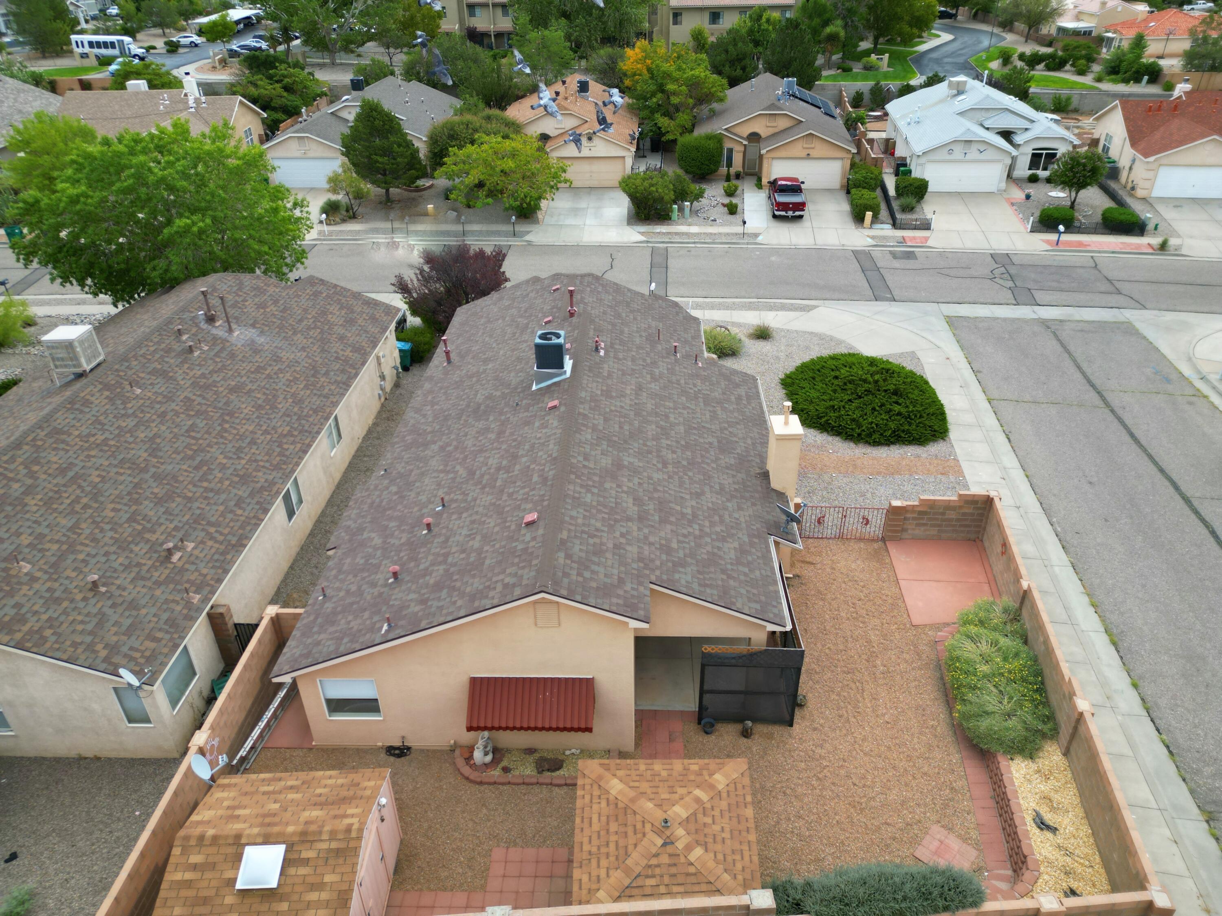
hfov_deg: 71.6
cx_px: 611
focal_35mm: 24
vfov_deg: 56.8
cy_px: 458
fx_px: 847
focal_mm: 6.72
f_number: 1.7
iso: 100
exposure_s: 1/1500
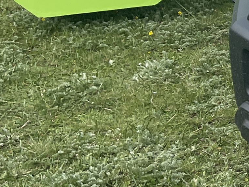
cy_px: -49
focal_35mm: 137
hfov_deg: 12.1
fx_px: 986
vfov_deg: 10.6
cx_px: 560
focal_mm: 5.1
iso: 32
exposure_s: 1/1475
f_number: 1.6
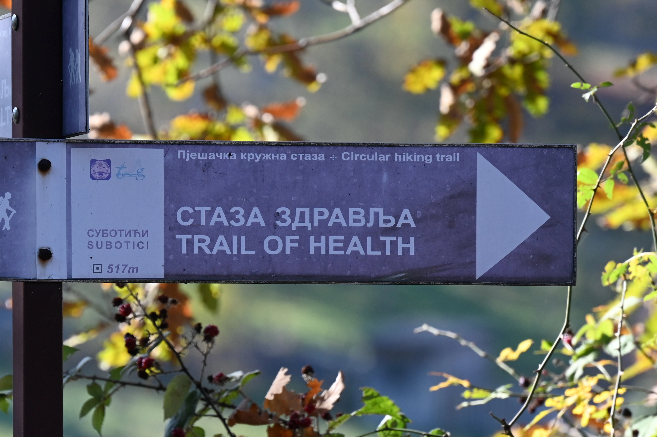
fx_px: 7368
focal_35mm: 404
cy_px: 235
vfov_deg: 3.4
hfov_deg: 5.1
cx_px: 214
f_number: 6.3
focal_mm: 200
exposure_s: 1/500
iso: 400
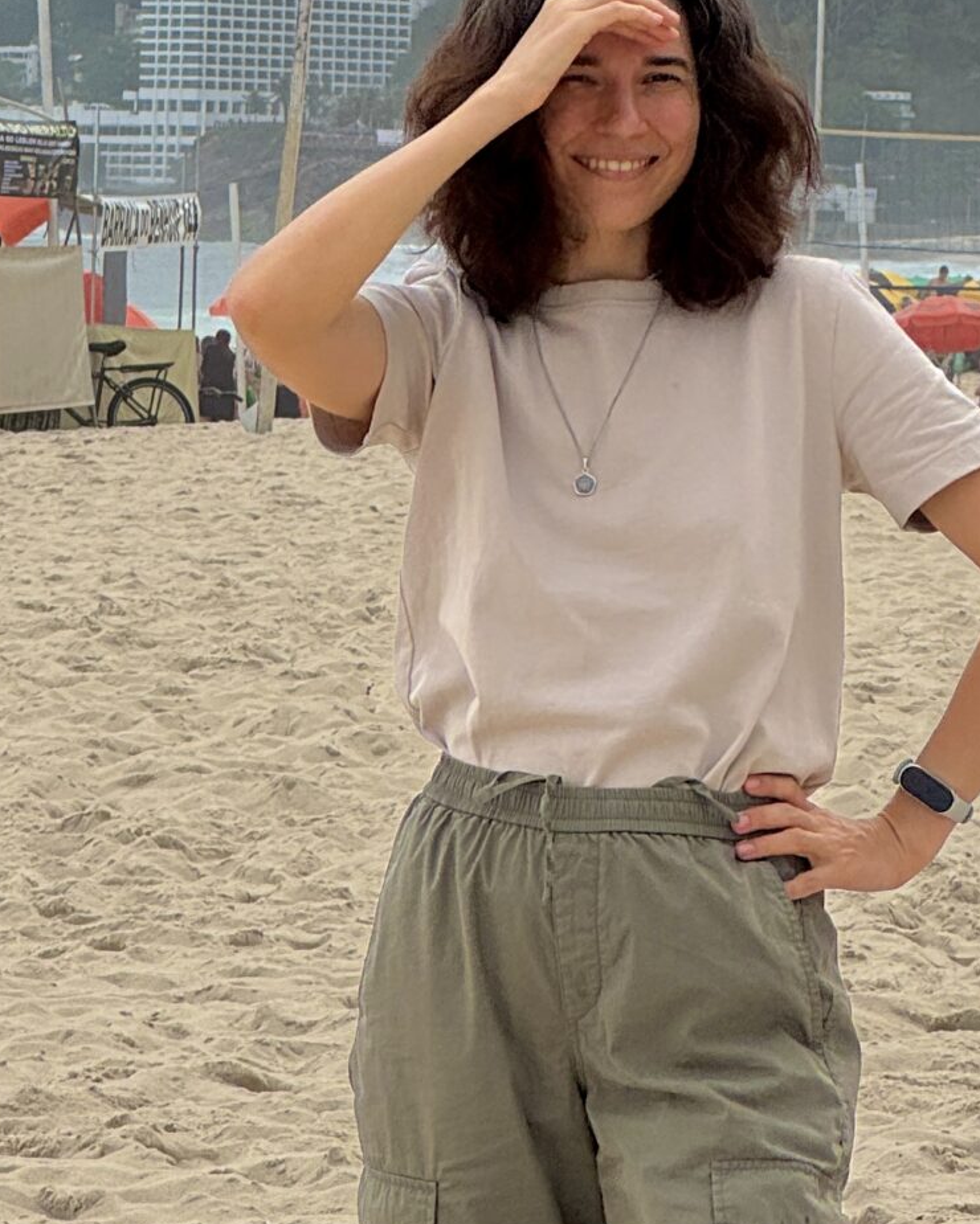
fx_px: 7541
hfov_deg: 7.4
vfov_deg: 9.1
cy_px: -367
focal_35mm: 208
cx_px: 857
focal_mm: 9
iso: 32
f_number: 2.8
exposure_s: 1/2320
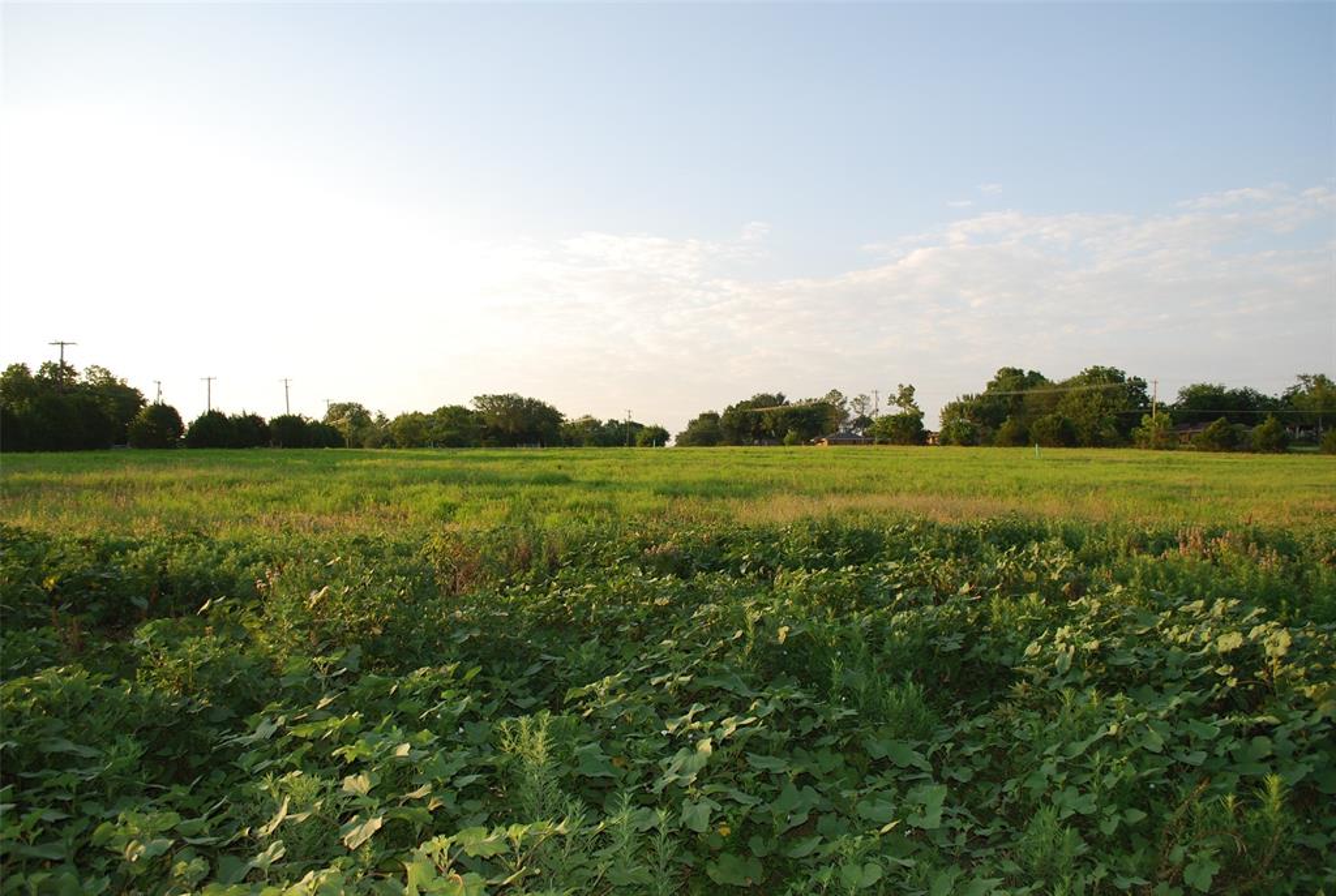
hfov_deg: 67.3
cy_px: 448
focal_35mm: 27
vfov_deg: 48.1
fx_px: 1004
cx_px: 668
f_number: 4
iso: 100
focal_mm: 18
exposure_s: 1/200
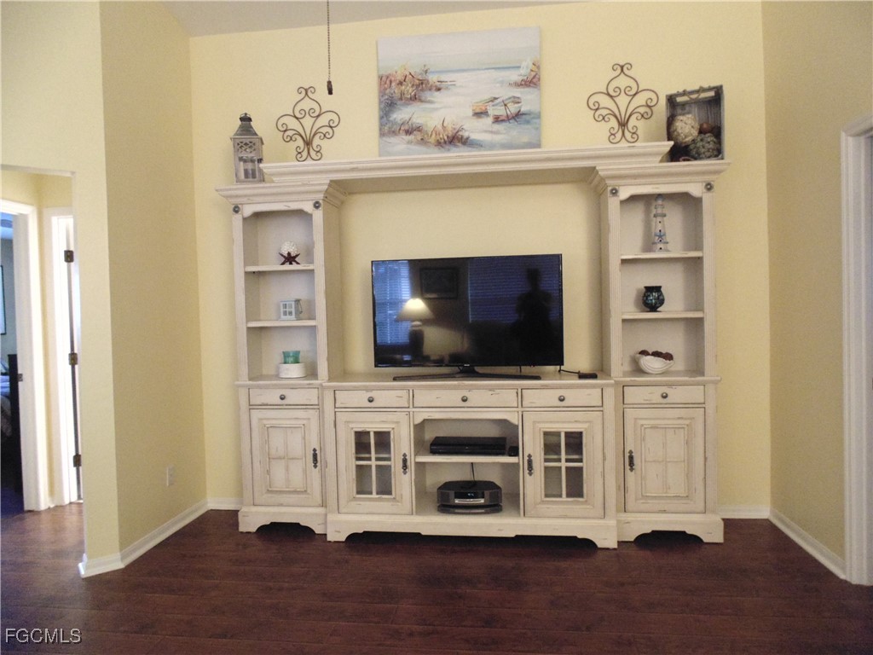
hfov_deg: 76.4
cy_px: 328
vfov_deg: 61.1
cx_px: 436
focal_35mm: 22
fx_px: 555
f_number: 3.1
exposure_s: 1/10
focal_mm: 4
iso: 400
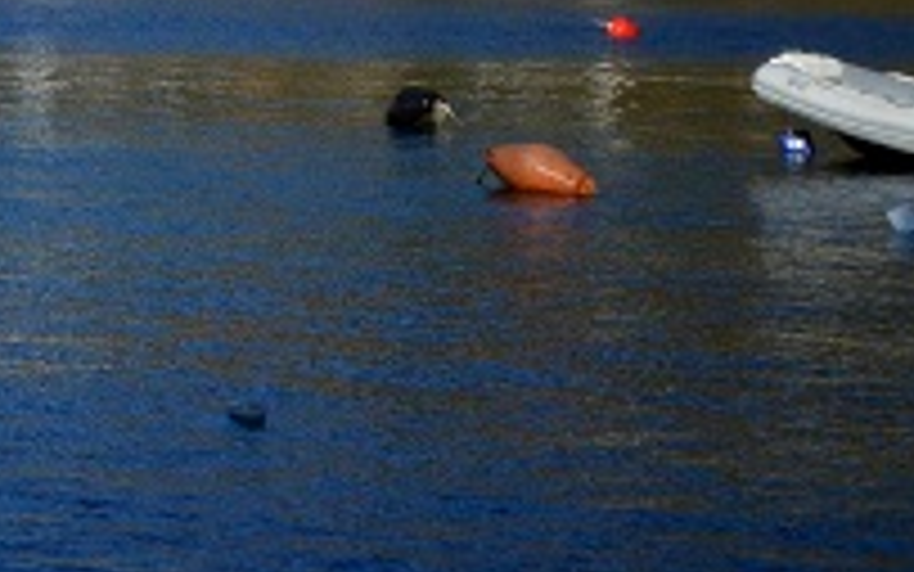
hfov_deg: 10.2
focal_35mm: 180
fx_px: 4485
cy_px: -241
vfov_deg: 7.2
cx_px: -1263
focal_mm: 24
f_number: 4
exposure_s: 1/8000
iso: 560
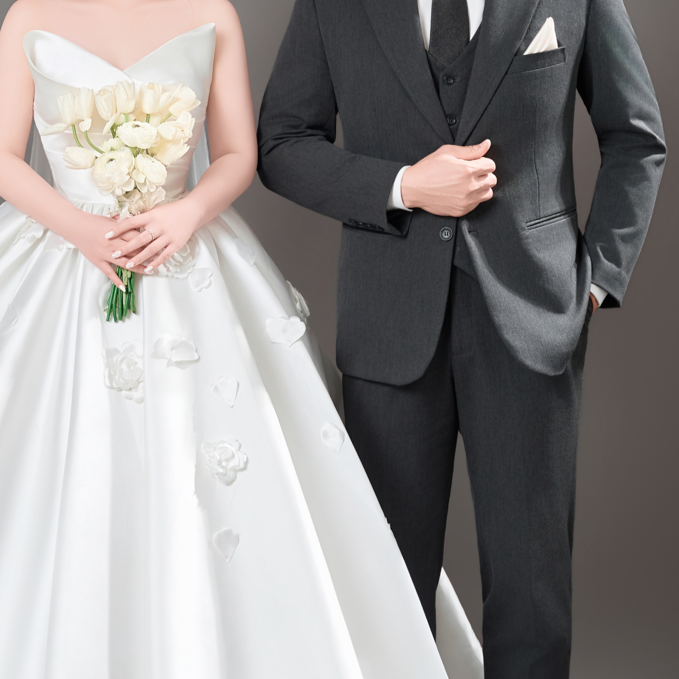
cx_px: 181
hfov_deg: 16.8
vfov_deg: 16.8
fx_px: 2295
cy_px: 253
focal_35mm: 103
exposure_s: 1/125
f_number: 3.2
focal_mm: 50.7
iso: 320
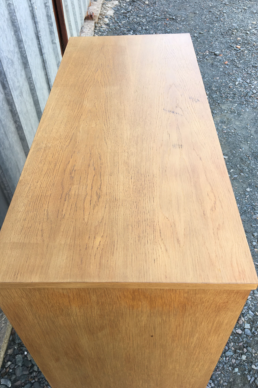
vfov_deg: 60.3
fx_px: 333
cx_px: 125
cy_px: 196
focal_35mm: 31
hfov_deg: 42.3
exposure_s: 1/227
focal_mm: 4.15
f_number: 2.2
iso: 25
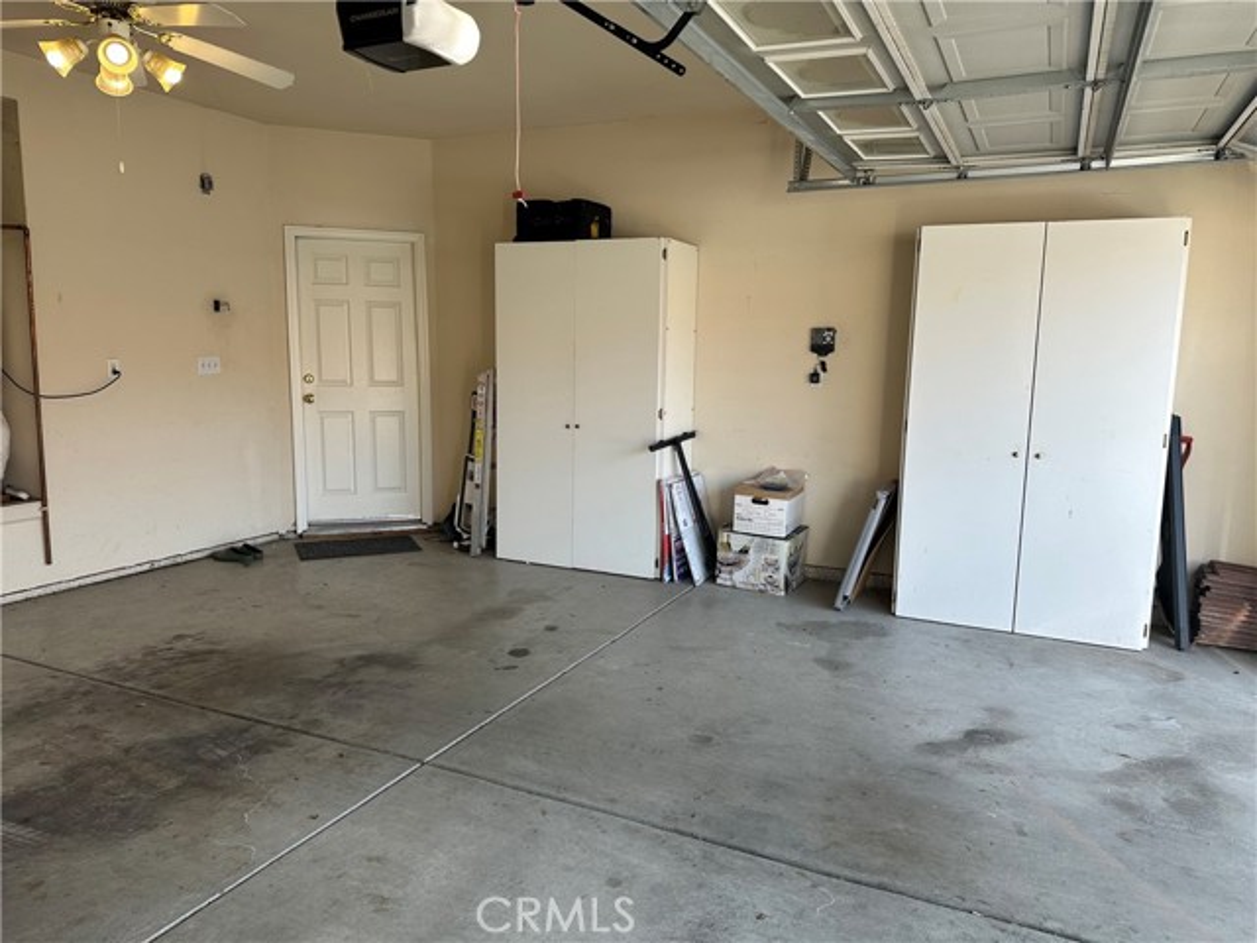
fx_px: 872
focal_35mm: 24
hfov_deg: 71.6
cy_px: 472
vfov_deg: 56.8
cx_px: 628
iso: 80
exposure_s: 1/287
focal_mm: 6.86
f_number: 1.78
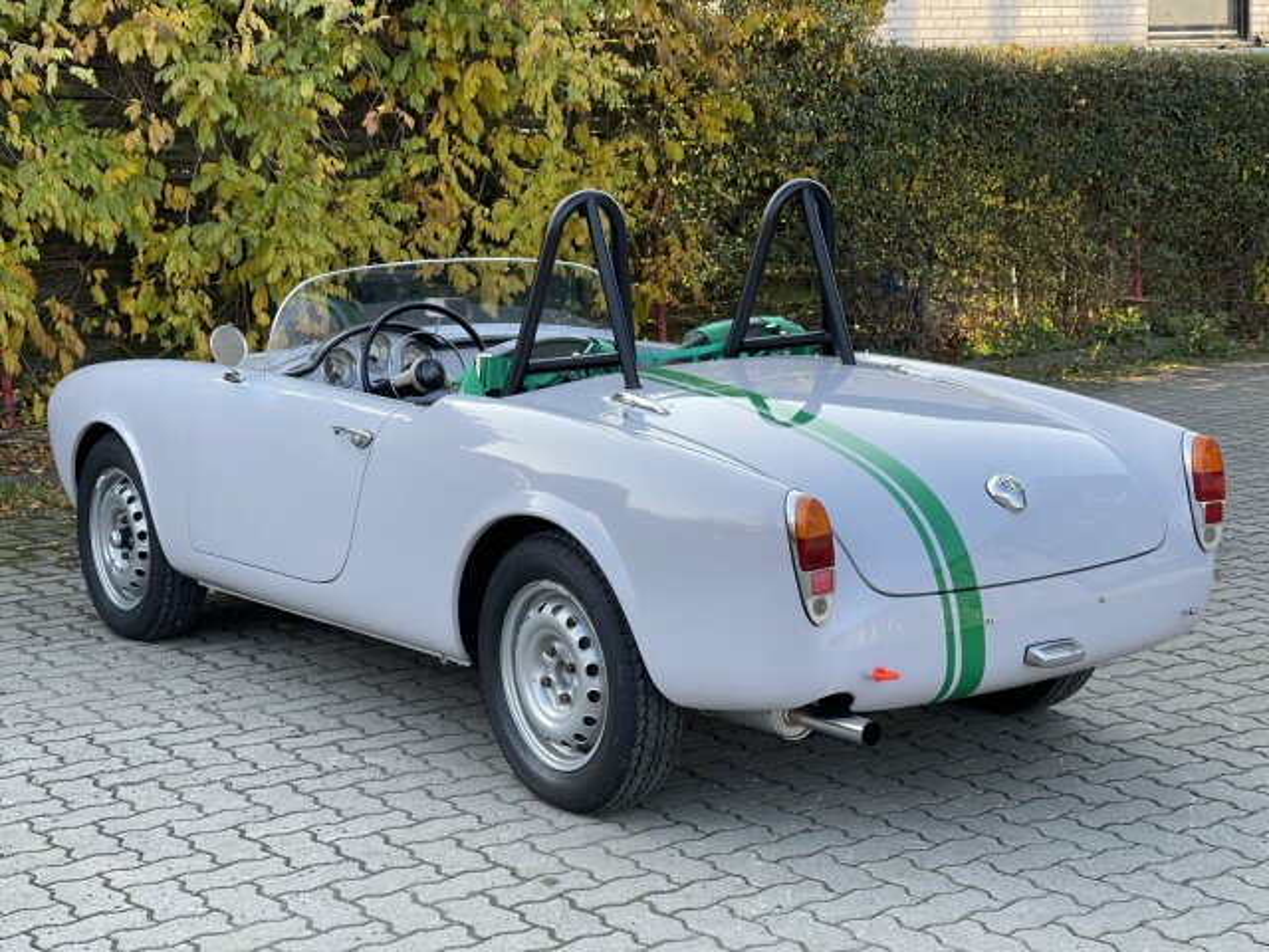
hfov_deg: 30.3
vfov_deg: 22.9
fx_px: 2346
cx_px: 634
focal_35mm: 64
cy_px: 476
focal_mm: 7.5
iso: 25
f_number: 2.2
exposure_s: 1/121
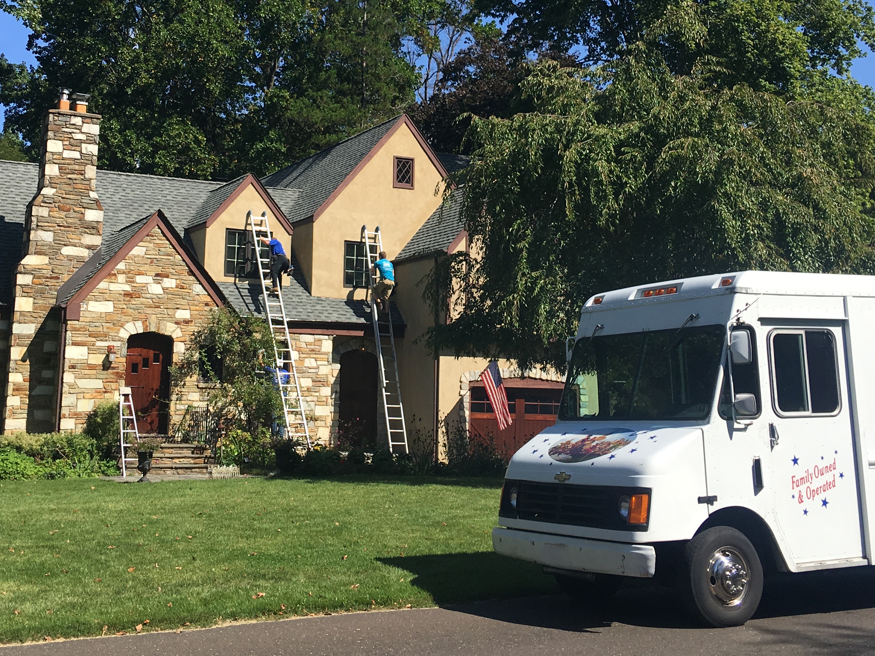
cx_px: 435
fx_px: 1239
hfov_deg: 38.9
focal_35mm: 49
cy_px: 201
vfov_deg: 29.4
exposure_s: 1/1399
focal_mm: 4.15
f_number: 2.2
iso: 25
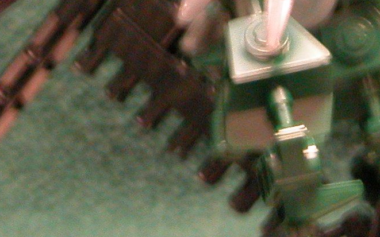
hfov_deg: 4.4
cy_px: -169
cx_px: 140
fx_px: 4929
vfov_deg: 2.7
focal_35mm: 476
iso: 400
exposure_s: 1/2.2
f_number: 4.7
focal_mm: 29.5
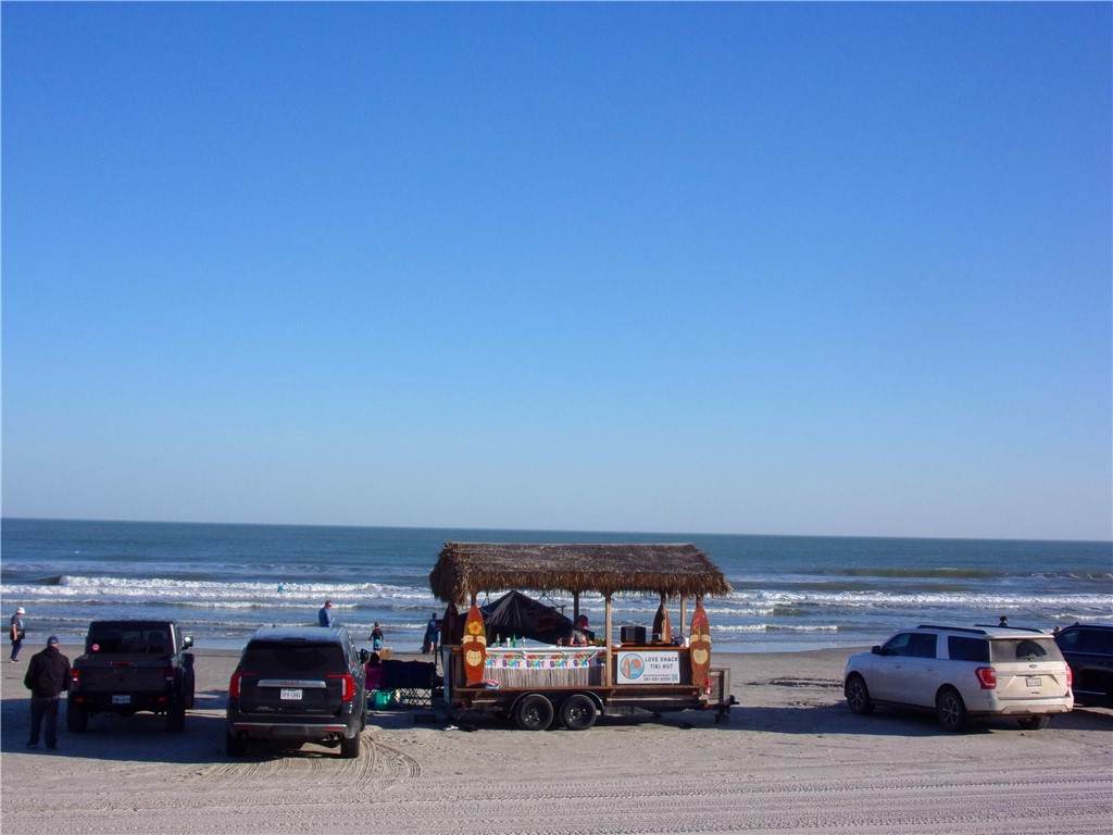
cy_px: 418
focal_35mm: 46
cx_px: 556
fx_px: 1479
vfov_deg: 31.5
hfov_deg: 41.2
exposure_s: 1/950
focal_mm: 8.3
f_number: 4.1
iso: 80
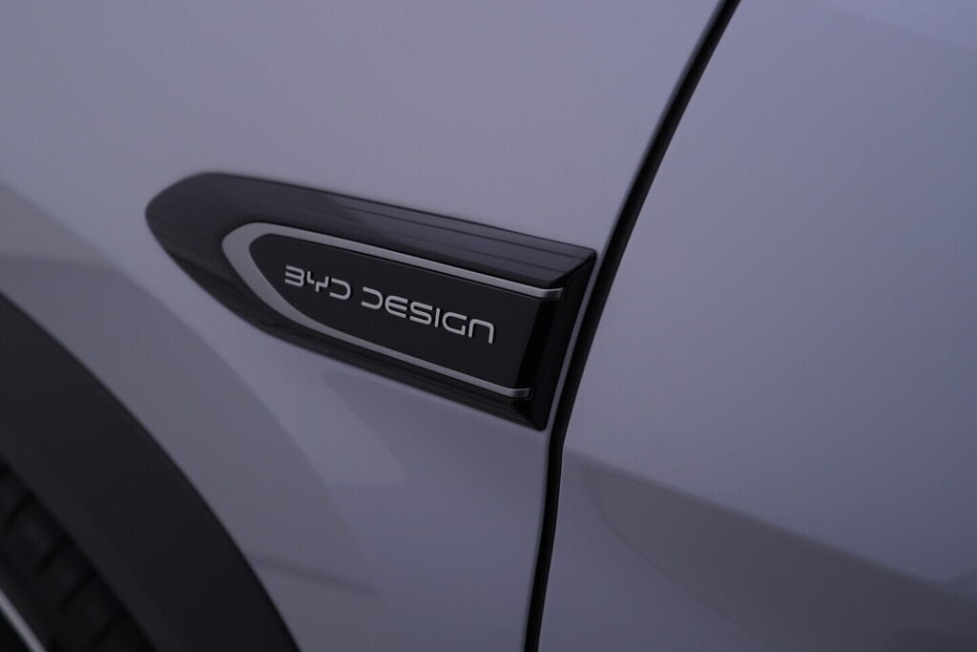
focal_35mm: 36
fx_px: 977
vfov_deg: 36.9
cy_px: 326
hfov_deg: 53.1
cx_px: 488
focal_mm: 24
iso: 125
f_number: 4.5
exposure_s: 1/100
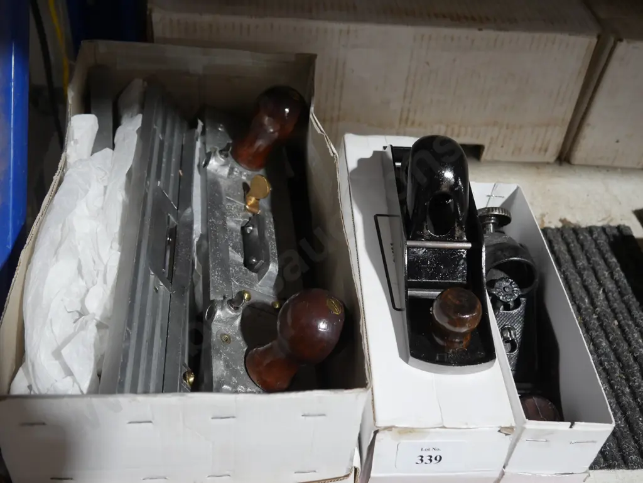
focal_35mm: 40
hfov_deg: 46.8
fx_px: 743
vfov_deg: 36.0
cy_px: 242
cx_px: 322
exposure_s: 1/60
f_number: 4.4
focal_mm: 20
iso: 800
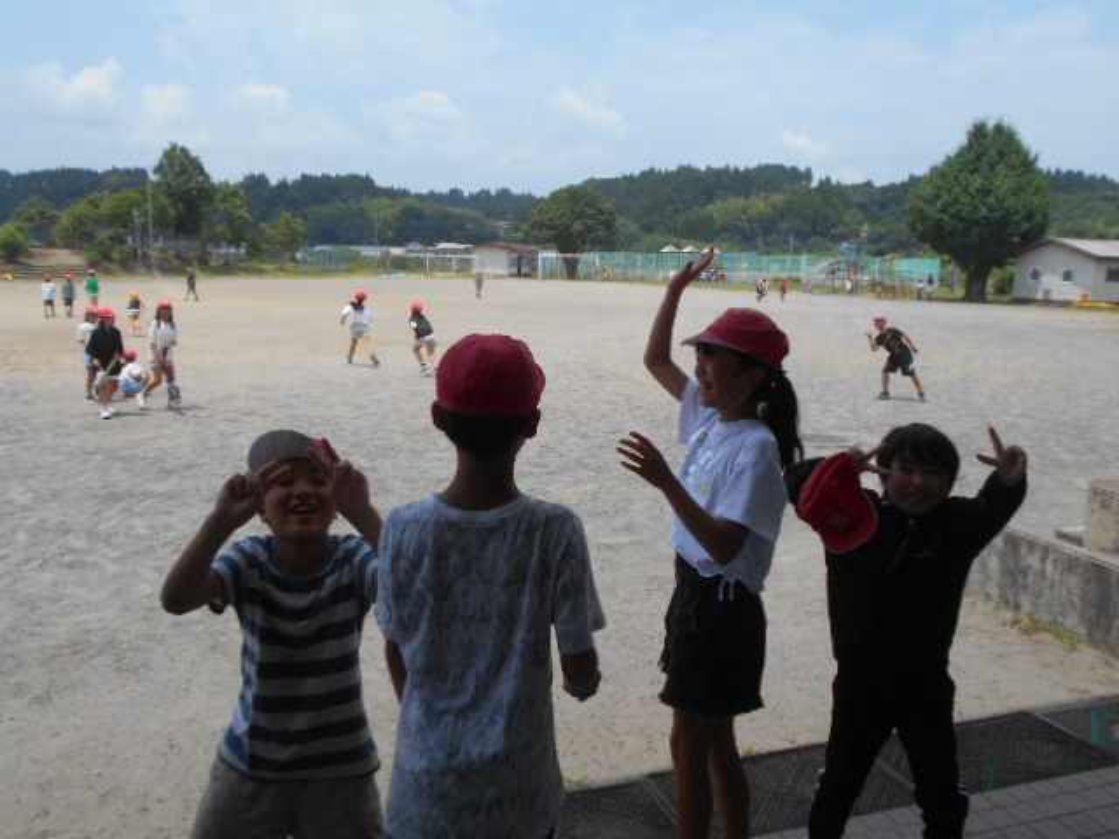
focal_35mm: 30
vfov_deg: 46.8
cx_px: 560
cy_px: 420
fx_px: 970
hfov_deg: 60.0
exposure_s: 1/1250
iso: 80
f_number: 3.4
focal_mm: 5.1
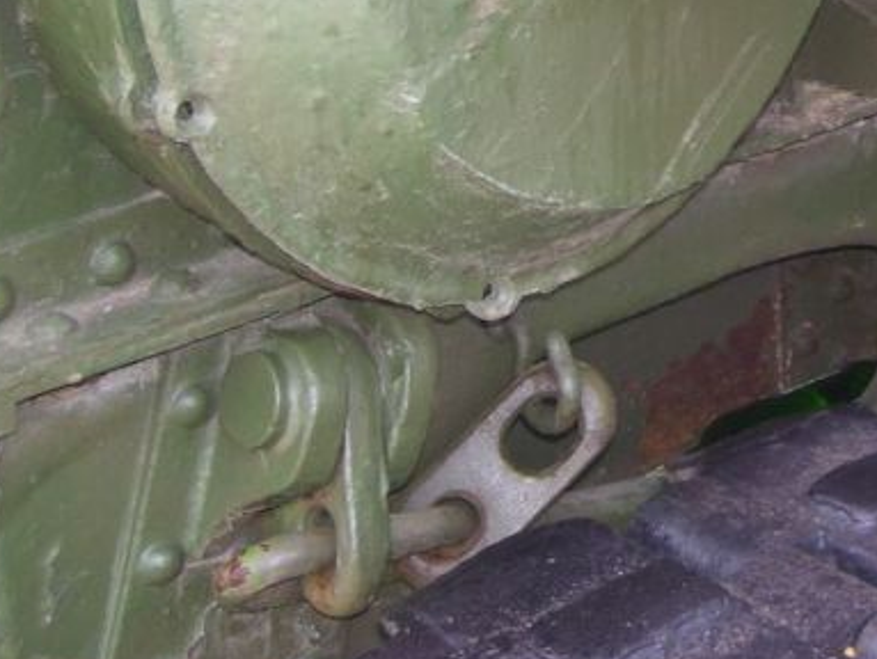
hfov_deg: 19.8
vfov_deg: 15.2
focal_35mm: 96
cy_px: 53
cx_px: 884
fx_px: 2434
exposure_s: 1/60
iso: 80
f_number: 3
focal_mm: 7.6
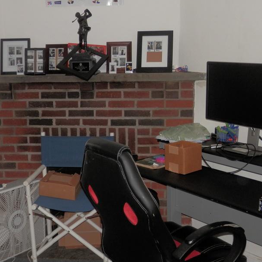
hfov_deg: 36.0
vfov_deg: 36.1
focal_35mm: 47
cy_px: 126
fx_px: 402
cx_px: 107
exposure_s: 1/30
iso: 100
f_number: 3.3
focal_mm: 5.5
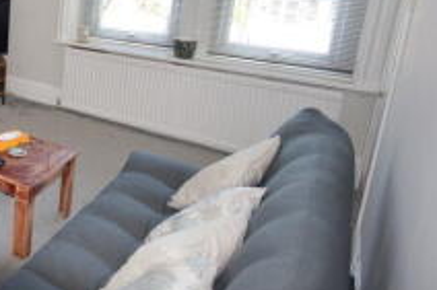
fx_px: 450
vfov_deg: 34.5
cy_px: 52
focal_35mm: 37
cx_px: -52
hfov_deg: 40.8
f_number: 5
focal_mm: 11
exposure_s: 1/100
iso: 800
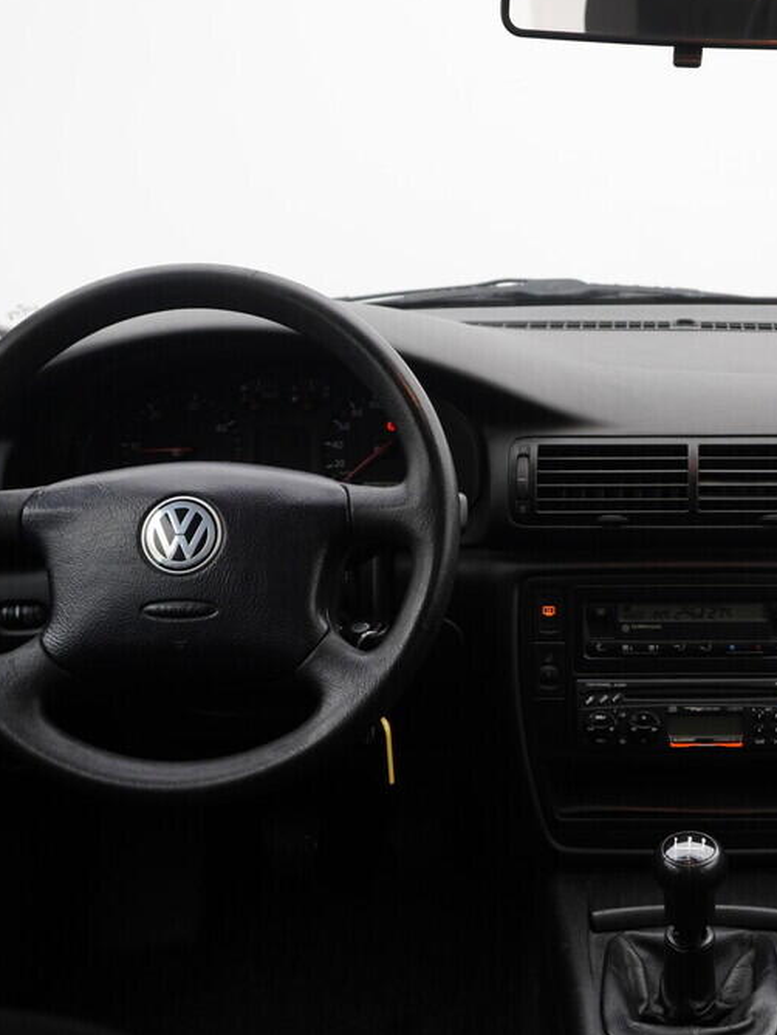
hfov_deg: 26.7
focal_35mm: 53
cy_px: 518
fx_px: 1586
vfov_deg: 36.2
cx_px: 676
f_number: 4
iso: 320
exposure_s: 1/60
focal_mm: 24
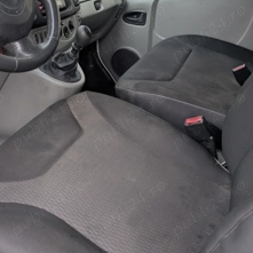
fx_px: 331
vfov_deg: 40.2
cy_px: 52
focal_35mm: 40
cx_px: 88
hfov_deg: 41.4
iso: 123
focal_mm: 5.43
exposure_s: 1/287
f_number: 1.89
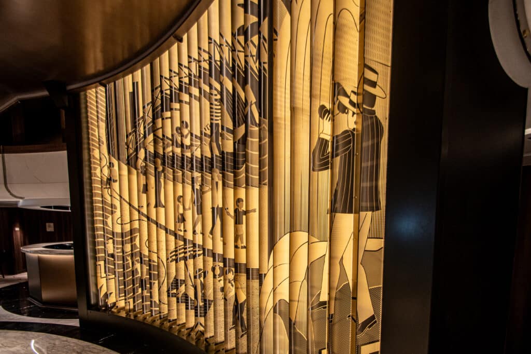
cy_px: 177
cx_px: 266
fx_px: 221
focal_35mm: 15
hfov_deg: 100.4
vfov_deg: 77.3
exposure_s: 1/60
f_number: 3.5
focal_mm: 10
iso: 160
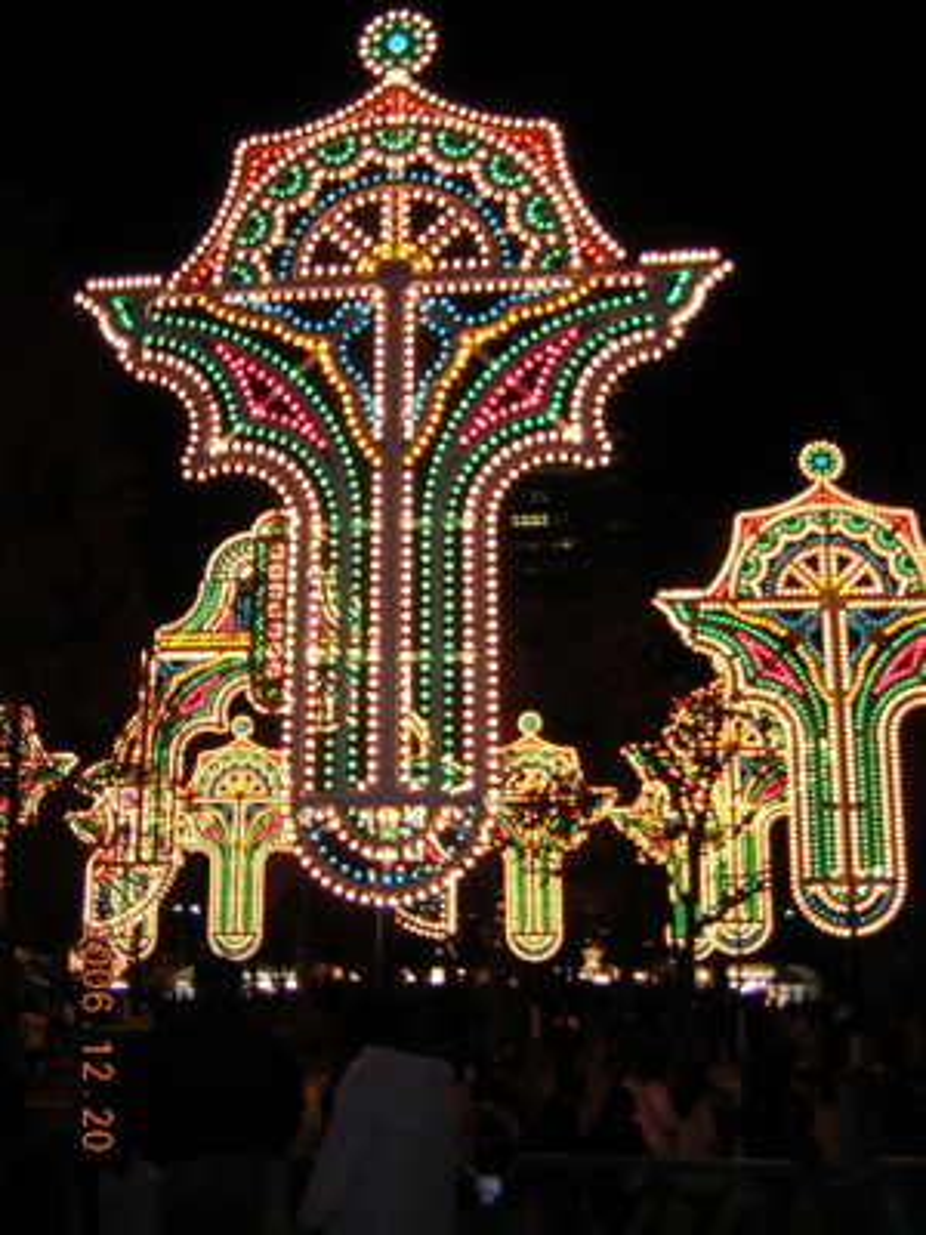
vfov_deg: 51.4
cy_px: 618
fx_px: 1284
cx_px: 463
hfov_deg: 39.7
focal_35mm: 36
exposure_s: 1/30
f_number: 2.6
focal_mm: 4.7
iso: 135
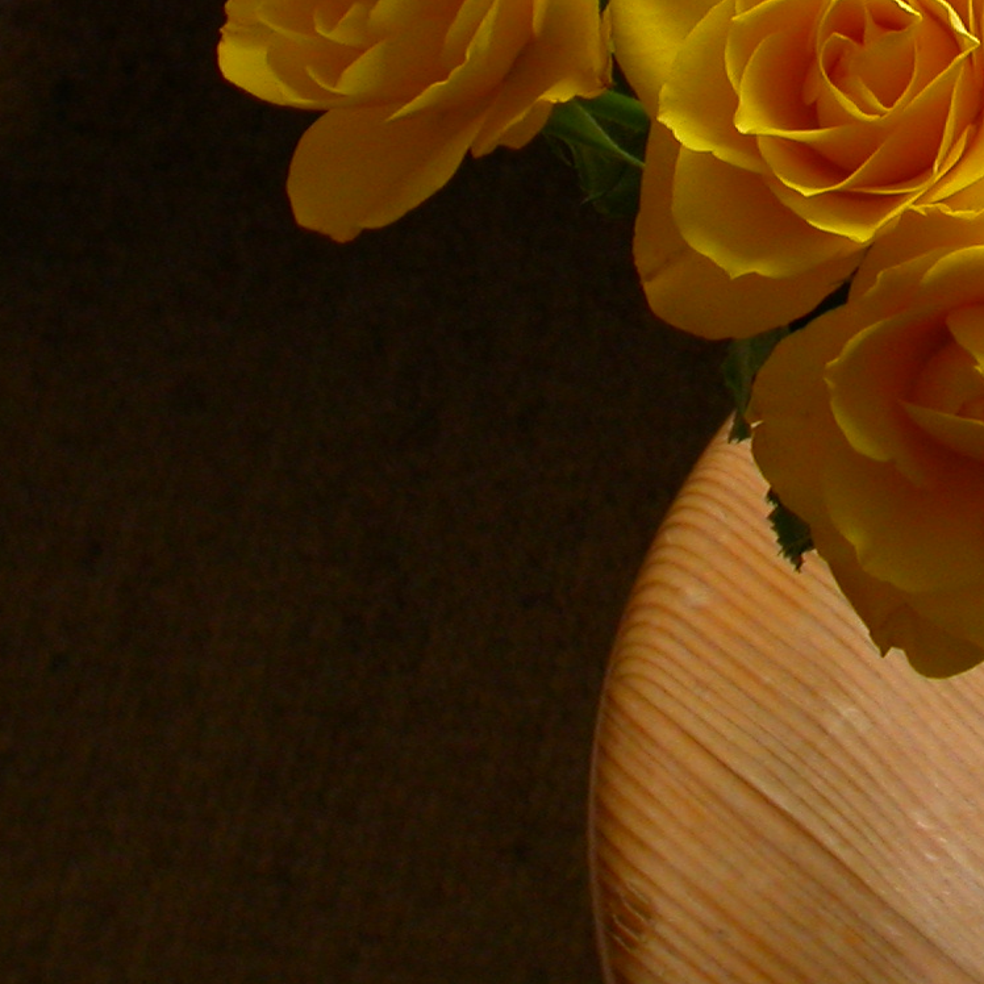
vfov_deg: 11.8
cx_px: 1401
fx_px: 4663
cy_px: -125
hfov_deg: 11.6
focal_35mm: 145
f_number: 4.8
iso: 100
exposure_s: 1/91.9
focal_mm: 11.3
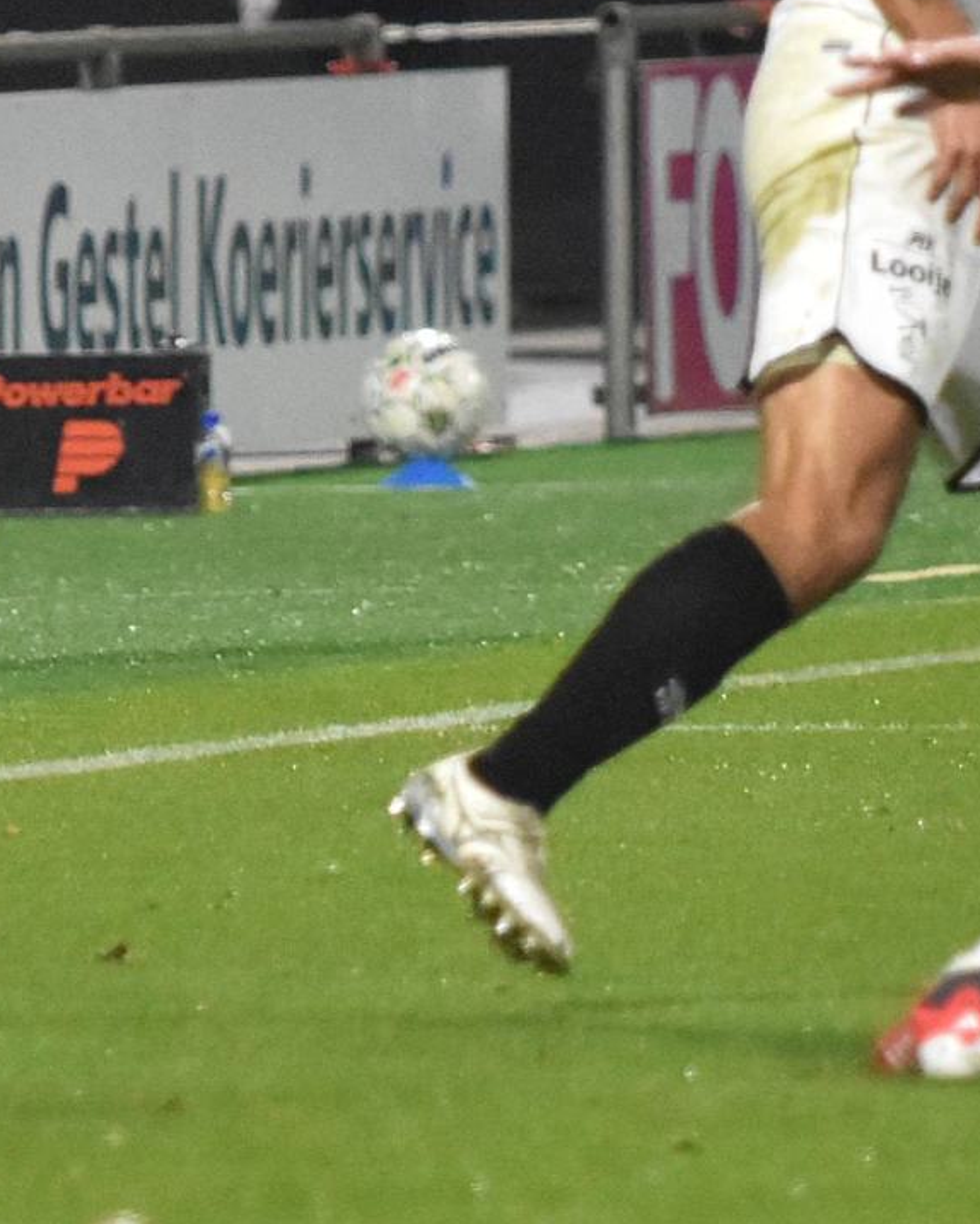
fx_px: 23891
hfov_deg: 2.3
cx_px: -183
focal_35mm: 659
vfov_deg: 2.9
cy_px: 328
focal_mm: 175
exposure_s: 1/800
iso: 2500
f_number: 2.8
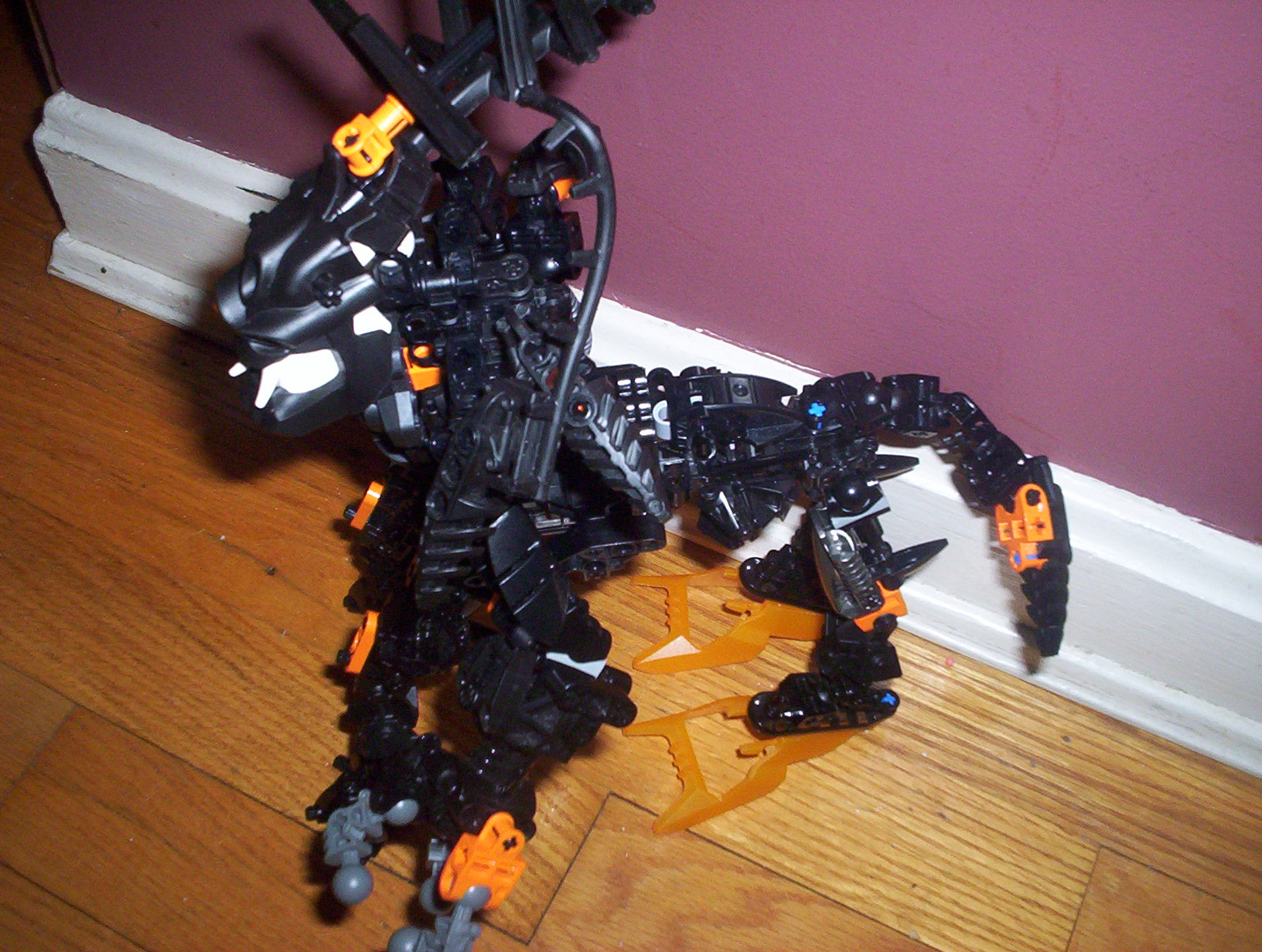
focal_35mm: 38
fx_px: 1389
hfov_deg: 48.9
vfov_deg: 37.9
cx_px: 631
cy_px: 476
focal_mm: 4.99
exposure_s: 1/60
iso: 140
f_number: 4.5
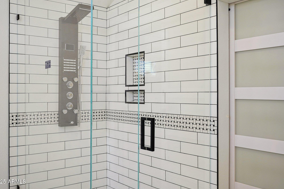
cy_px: 93
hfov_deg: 53.1
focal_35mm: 36
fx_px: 284
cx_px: 139
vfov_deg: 36.9
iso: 400
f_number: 8
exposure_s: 1/60
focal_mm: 35
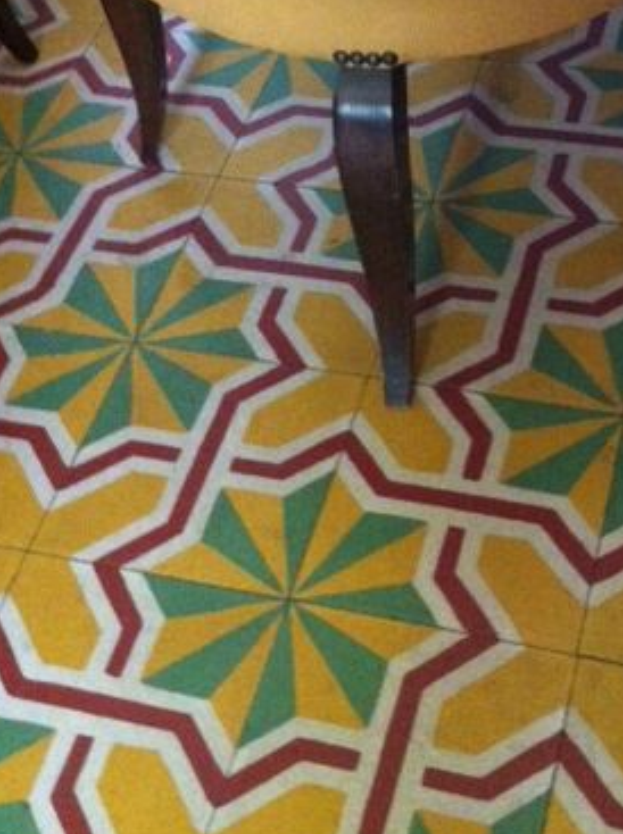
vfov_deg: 31.5
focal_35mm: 61
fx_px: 1468
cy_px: 282
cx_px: 421
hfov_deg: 23.8
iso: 800
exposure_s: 1/17
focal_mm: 3.85
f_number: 2.8
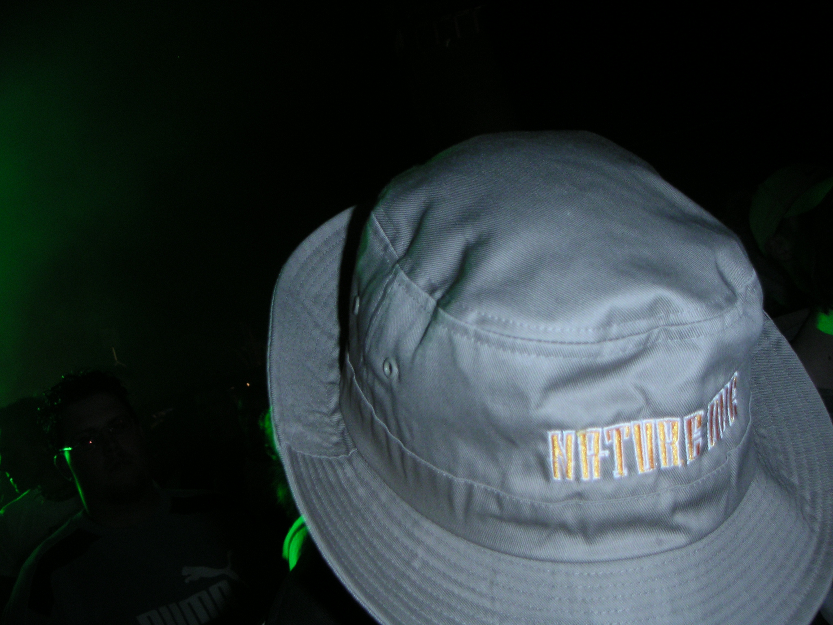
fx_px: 914
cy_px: 312
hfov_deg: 49.0
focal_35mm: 38
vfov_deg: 37.7
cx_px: 416
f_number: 2.8
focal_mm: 6
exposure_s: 1/45
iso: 100
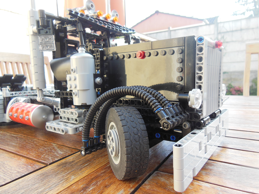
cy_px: 97
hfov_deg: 69.4
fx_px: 187
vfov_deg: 54.9
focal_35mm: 25
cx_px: 130
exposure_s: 1/100
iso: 125
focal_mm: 4.5
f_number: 3.5
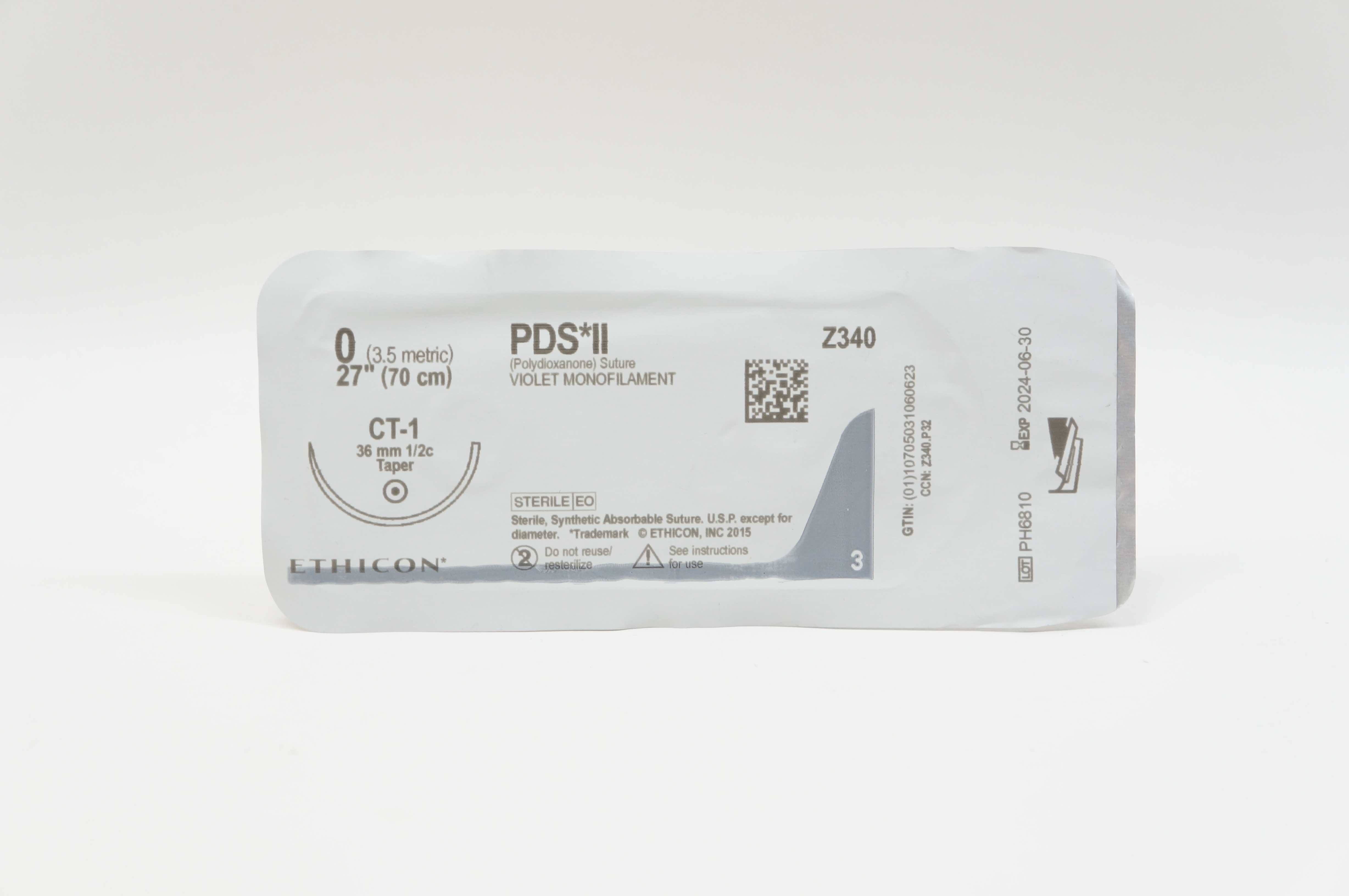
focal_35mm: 57
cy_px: 448
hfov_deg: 35.1
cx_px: 674
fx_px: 2134
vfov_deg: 23.7
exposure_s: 1/50
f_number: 6.3
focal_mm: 38
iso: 400
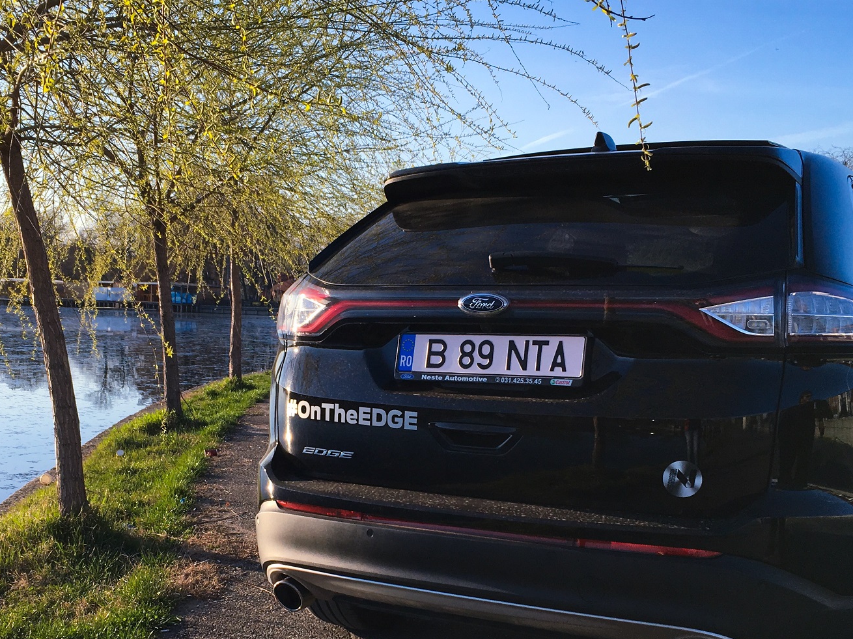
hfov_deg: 41.8
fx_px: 1109
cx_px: 331
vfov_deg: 31.9
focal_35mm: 45
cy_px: 433
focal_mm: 4.15
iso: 25
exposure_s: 1/836
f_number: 2.2
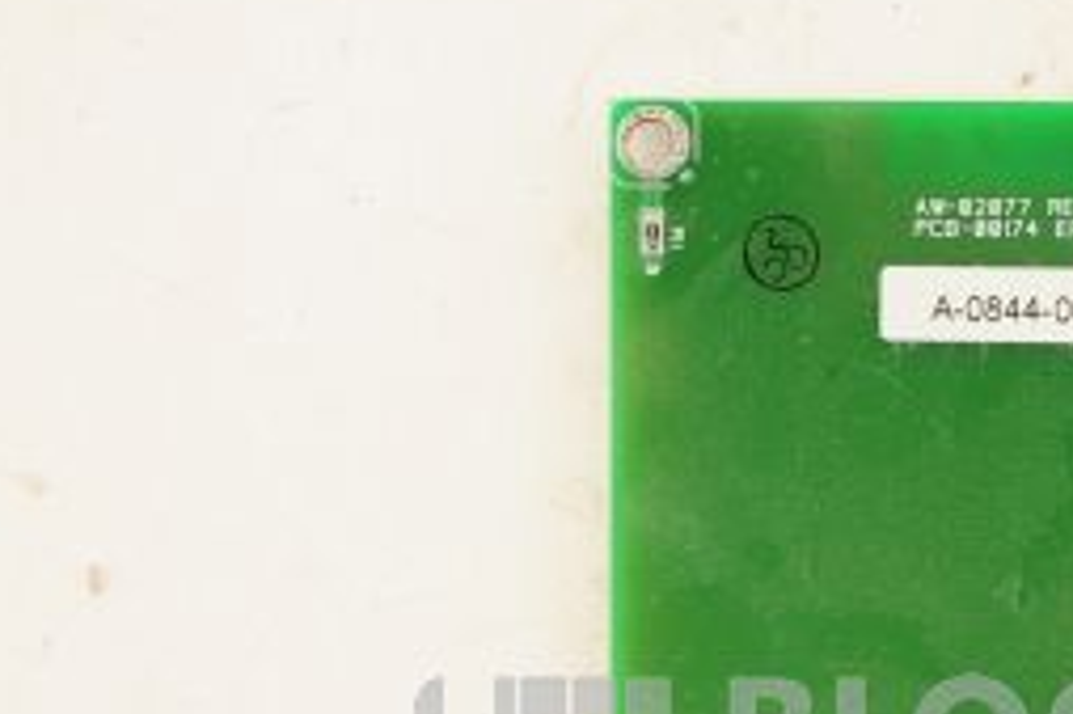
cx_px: 836
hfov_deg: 17.2
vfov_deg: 11.4
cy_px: 779
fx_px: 3515
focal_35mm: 118
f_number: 14
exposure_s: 1/125
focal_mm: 50
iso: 1600
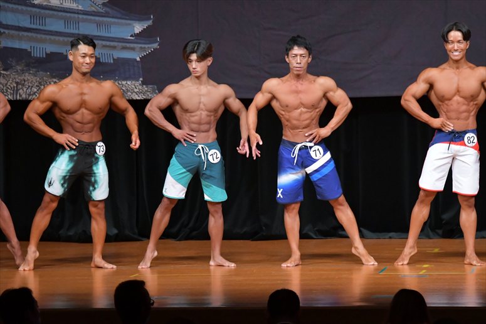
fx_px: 3441
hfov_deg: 8.1
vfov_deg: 5.4
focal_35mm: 255
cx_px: 243
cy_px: 162
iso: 5000
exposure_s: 1/400
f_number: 5.6
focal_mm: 170
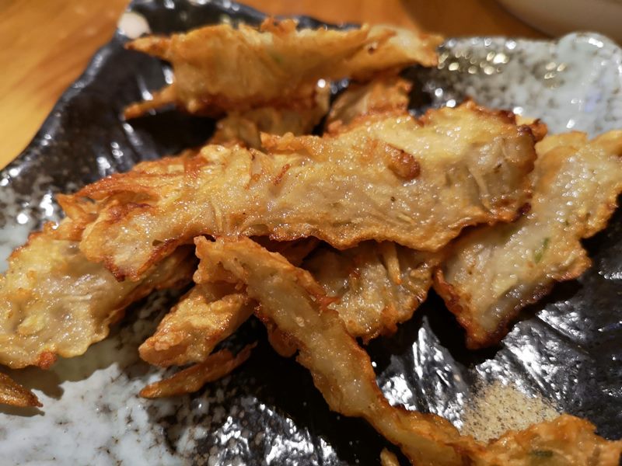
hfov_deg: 65.3
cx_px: 311
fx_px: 485
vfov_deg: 51.4
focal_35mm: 27
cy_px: 233
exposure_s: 1/24
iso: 400
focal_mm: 3.95
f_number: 1.8
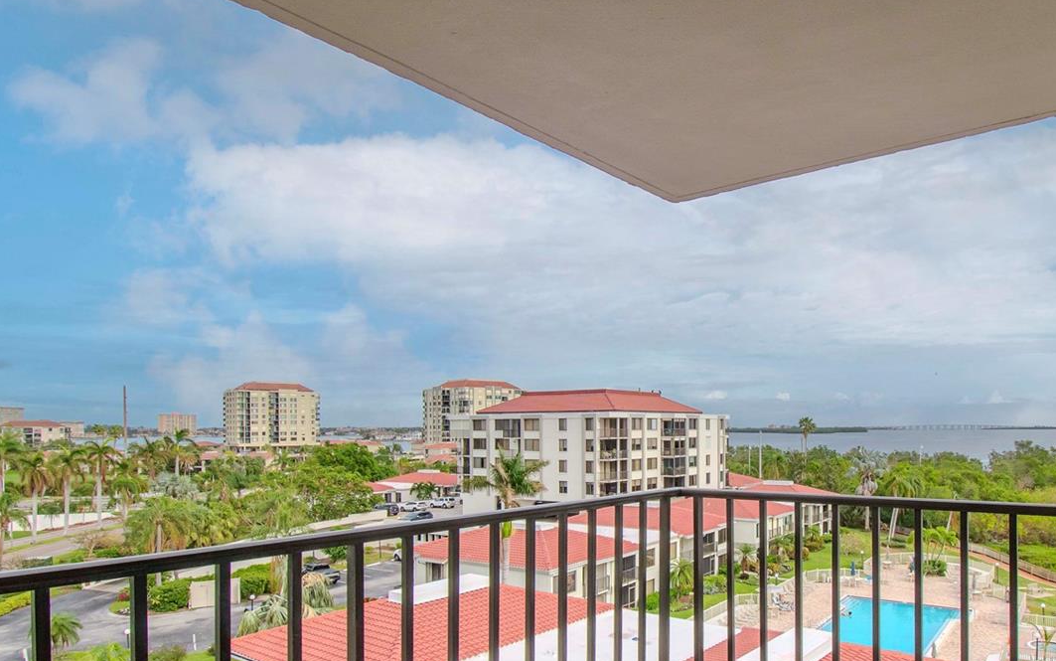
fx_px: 662
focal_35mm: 23
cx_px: 664
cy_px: 393
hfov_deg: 75.7
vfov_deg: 52.7
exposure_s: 1/1000
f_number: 7.1
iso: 500
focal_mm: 10
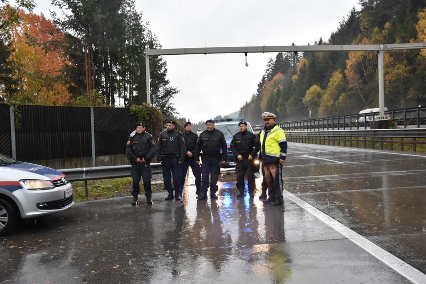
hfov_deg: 53.1
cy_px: 142
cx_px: 213
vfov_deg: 36.9
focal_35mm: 36
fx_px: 426
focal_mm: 24
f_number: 4
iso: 800
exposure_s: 1/60
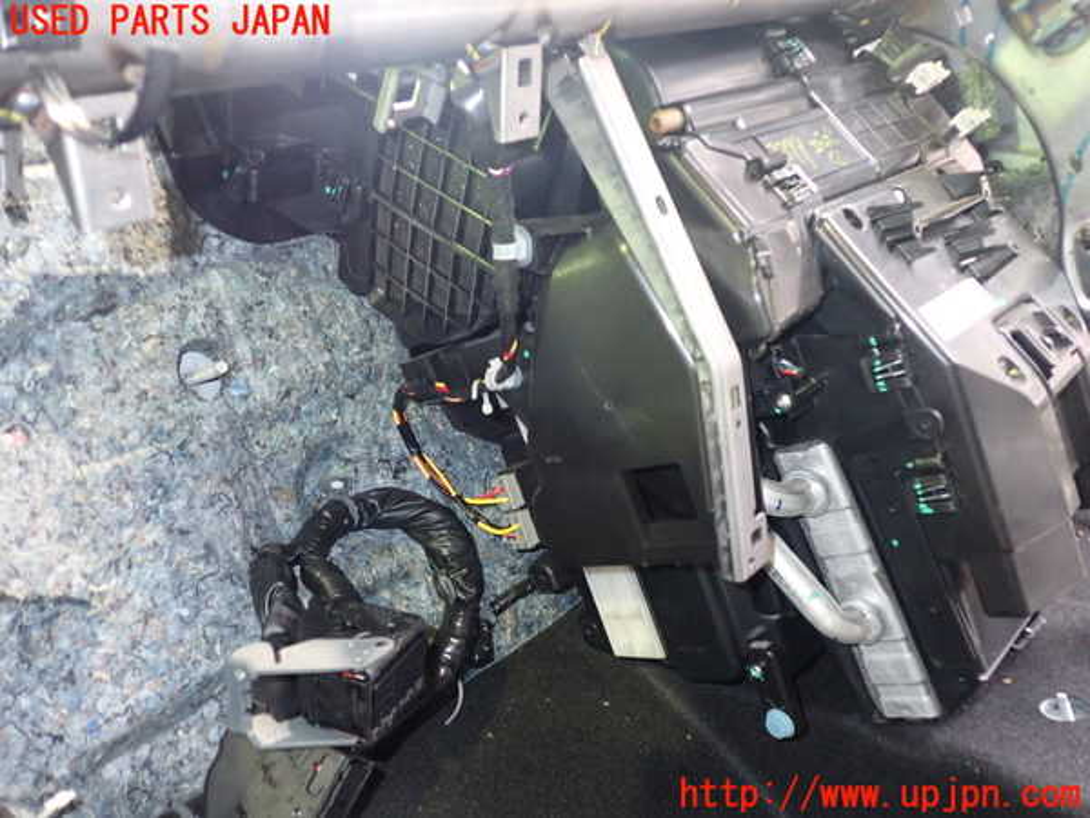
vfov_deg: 46.8
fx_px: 945
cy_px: 409
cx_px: 545
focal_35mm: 30
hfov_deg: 60.0
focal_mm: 5.4
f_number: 2.3
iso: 800
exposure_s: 1/15
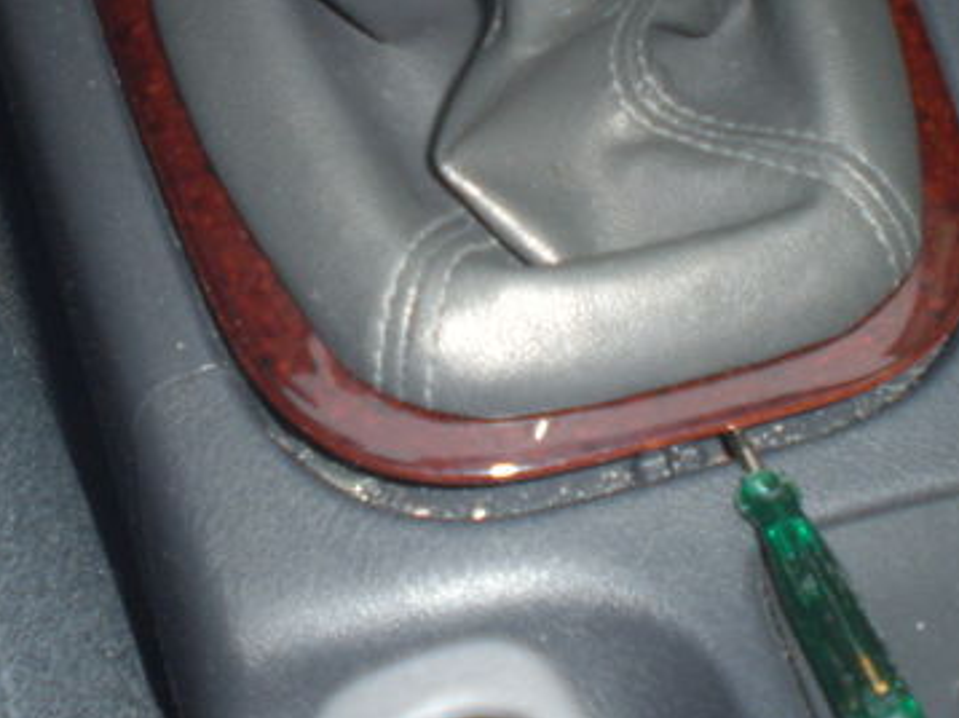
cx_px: 442
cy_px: 145
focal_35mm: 68
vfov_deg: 21.3
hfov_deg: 28.6
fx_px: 1883
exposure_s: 1/60
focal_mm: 6.3
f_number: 3.1
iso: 200
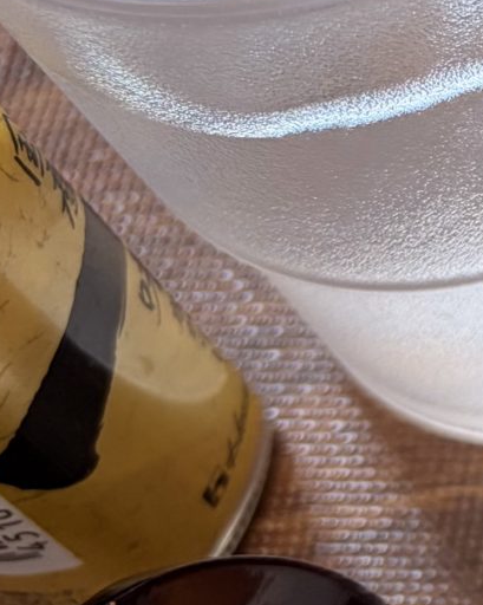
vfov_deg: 15.1
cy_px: 141
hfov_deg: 10.1
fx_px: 2271
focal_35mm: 127
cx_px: 1257
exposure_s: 1/100
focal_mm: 5.96
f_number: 1.6
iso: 100
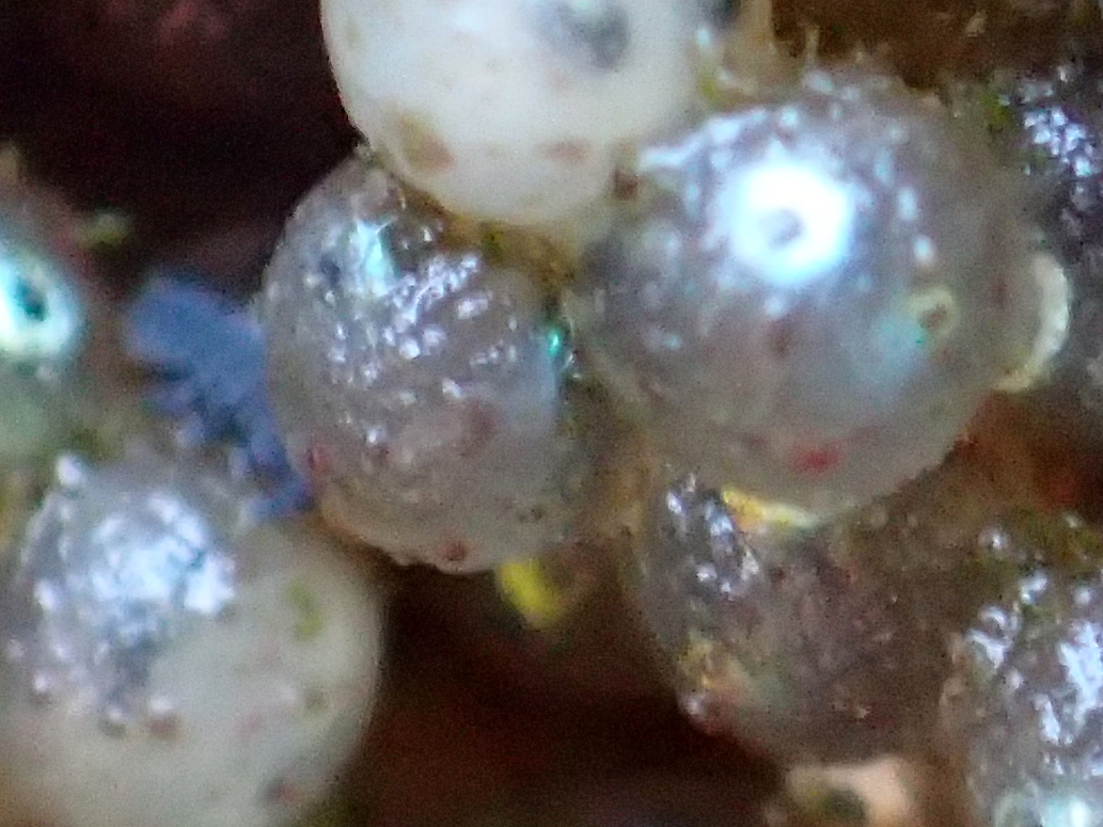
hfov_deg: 4.4
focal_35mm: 446
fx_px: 14213
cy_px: 19
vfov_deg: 3.3
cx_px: 136
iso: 1600
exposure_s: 1/30
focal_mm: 18
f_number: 4.9
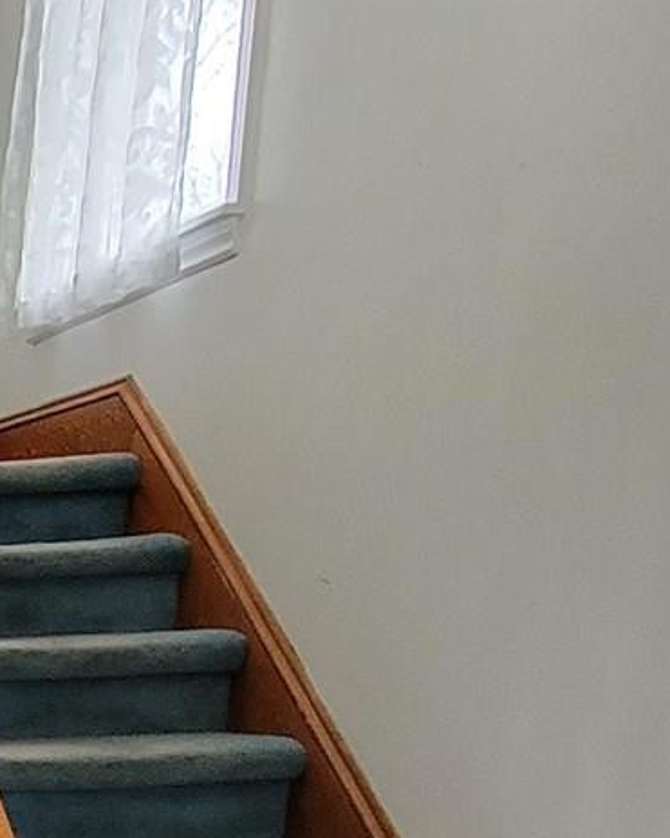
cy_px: 1102
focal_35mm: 63
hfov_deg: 15.9
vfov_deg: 25.6
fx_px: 1562
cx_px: -827
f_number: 2.2
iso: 400
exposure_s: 1/40
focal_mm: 2.2
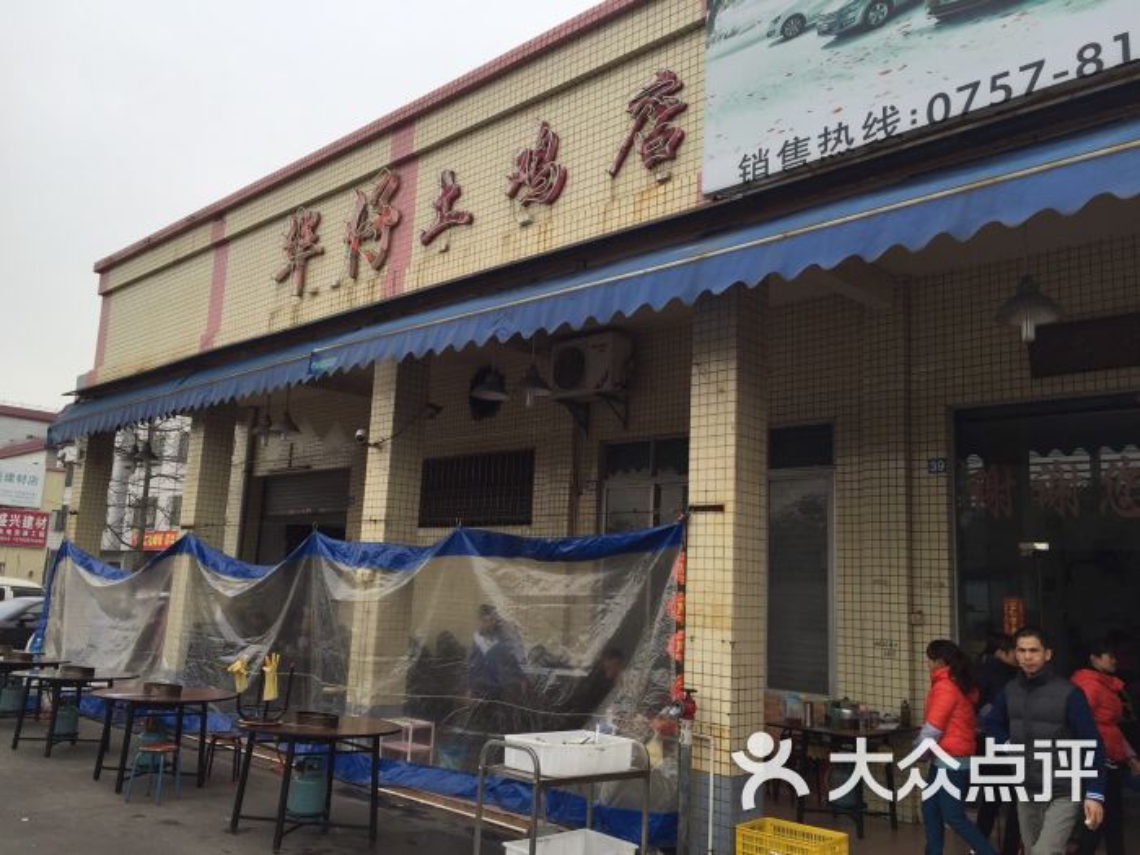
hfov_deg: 61.7
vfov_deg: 48.2
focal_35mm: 29
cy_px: 428
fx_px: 955
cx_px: 570
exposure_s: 1/590
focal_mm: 4.15
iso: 32
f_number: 2.2
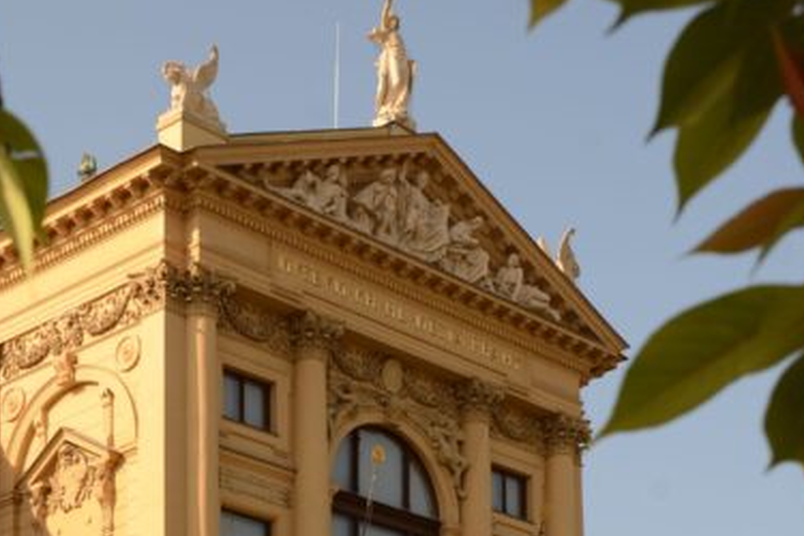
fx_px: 2144
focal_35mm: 96
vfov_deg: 14.2
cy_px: 386
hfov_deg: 21.2
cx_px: 382
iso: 100
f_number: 8
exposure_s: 1/250
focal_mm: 40
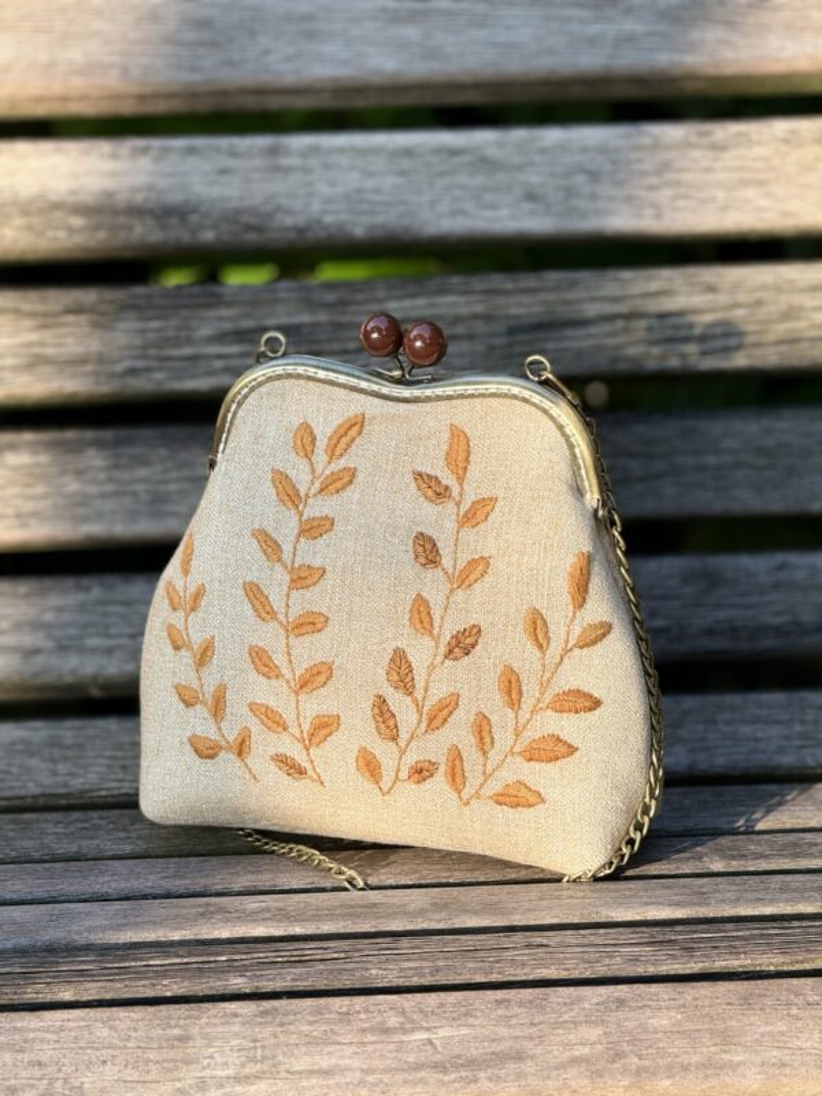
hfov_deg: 12.3
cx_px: 411
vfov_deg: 16.4
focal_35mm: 120
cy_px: 548
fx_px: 3799
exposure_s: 1/198
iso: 50
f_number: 2.8
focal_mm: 15.66
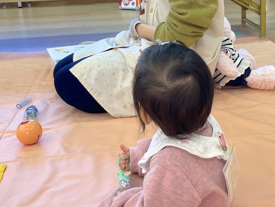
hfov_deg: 35.1
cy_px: 45
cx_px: 188
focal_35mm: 54
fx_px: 429
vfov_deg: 26.6
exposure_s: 1/120
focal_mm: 4.2
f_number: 1.6
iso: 64
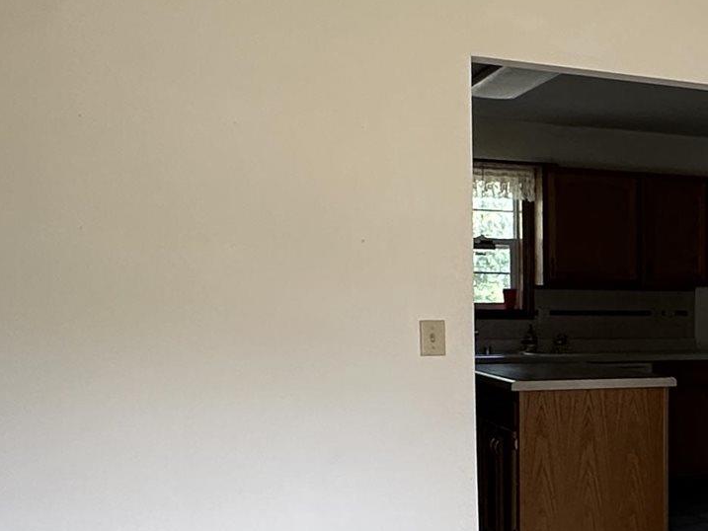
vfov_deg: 24.3
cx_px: 1151
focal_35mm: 60
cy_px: 352
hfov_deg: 23.3
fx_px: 1227
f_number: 2.2
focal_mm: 2.22
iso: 125
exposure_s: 1/99
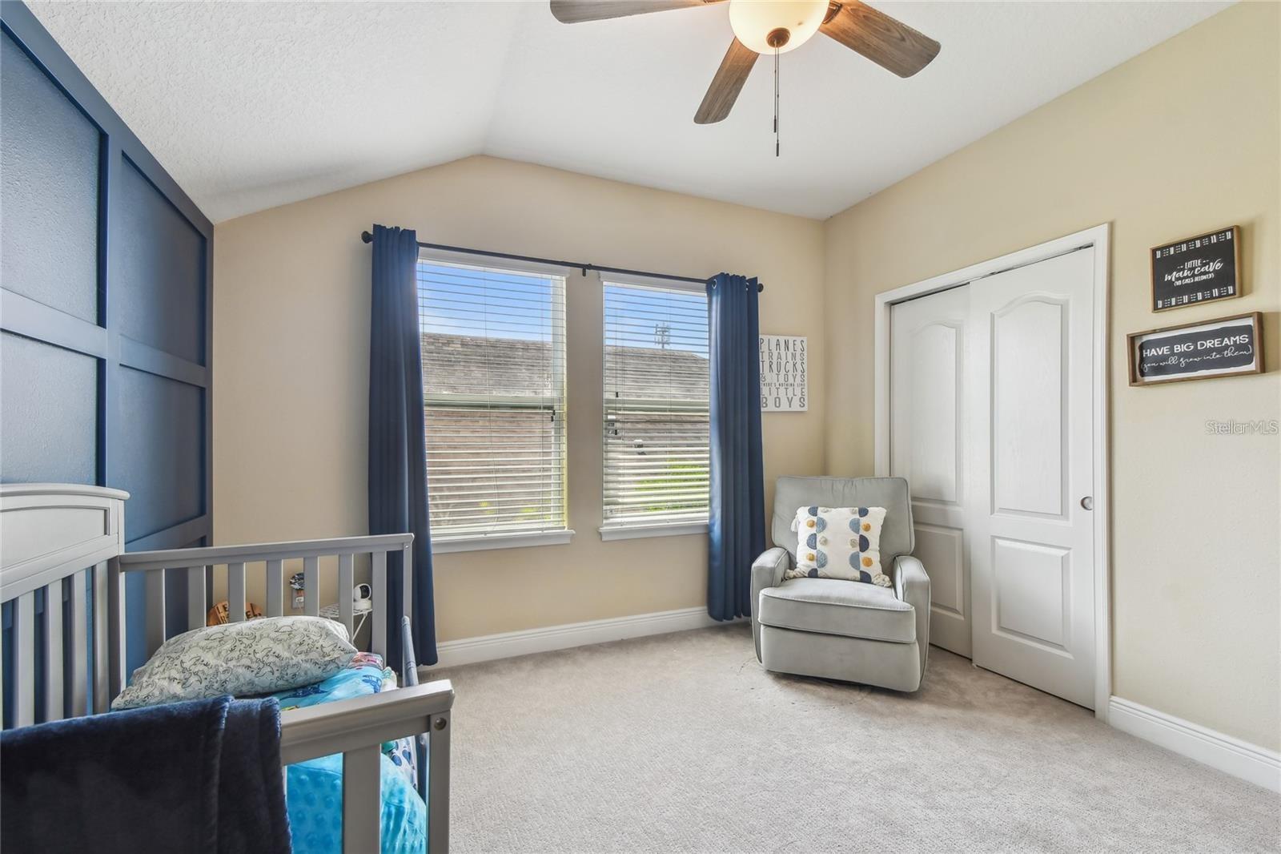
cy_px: 427
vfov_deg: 77.3
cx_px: 640
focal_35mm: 15
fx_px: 534
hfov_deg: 100.4
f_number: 7.1
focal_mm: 10
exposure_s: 1/15
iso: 100
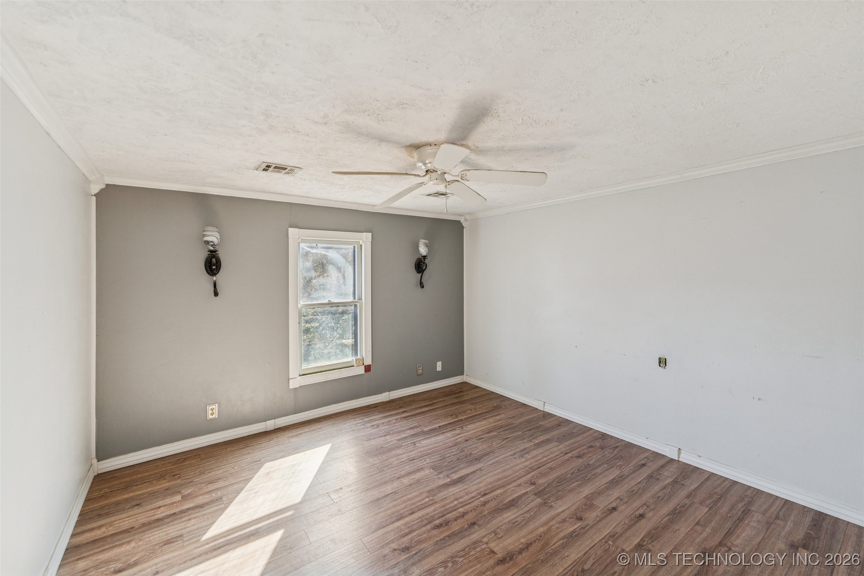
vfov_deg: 78.8
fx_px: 350
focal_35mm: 15
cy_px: 288
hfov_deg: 101.9
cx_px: 432
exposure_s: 1/250
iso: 400
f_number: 2.8
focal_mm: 14.6
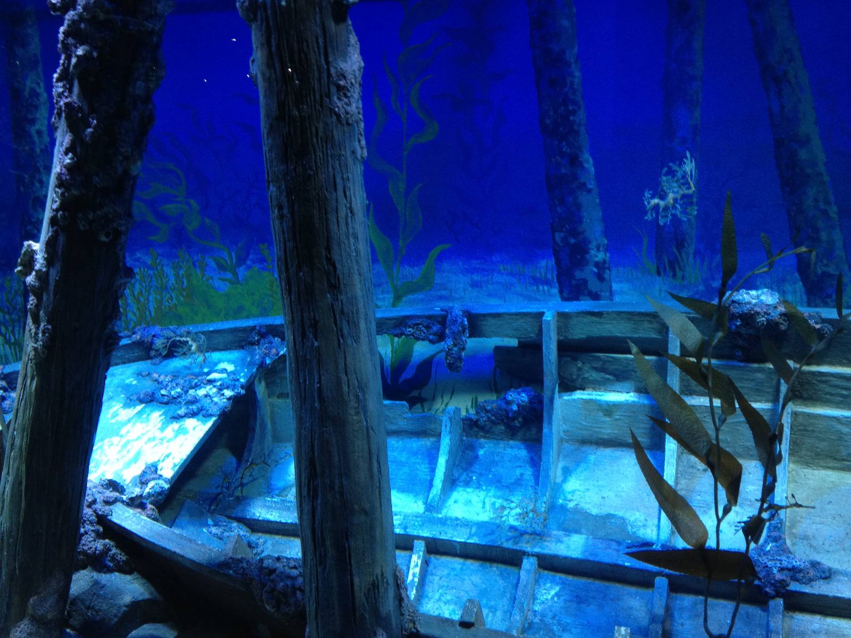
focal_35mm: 35
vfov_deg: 40.7
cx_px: 426
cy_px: 319
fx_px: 860
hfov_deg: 52.6
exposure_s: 1/20
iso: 125
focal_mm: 4.28
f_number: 2.4
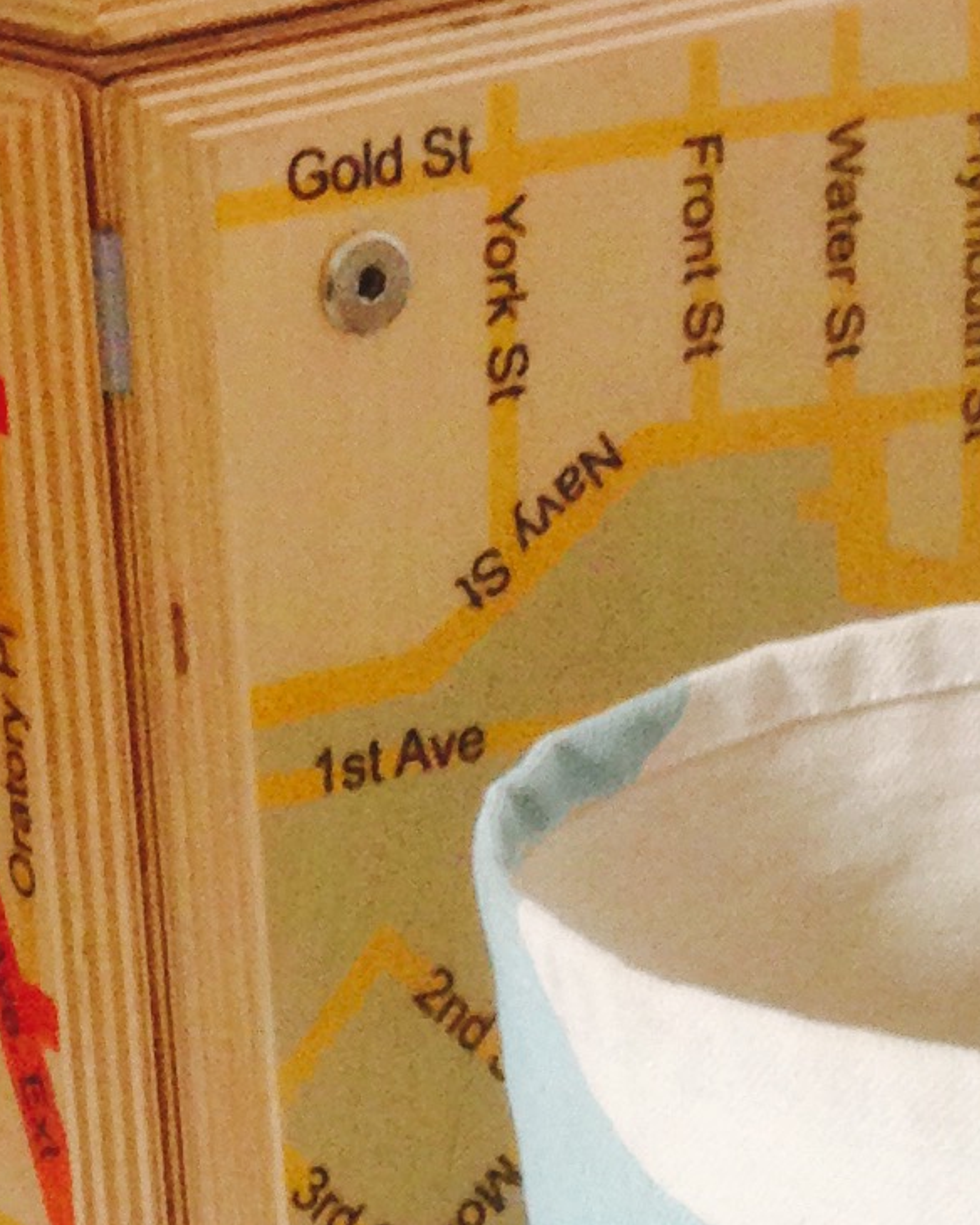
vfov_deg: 13.4
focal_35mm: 144
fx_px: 5221
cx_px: -183
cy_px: 661
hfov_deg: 10.6
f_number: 2.4
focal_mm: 4.12
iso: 160
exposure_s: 1/20
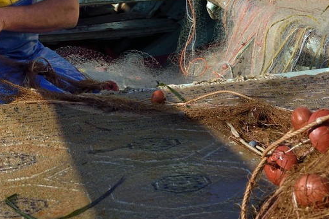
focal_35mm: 75
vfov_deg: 16.4
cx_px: 136
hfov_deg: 27.0
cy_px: -120
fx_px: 685
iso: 200
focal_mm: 24
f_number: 13
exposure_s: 1/250
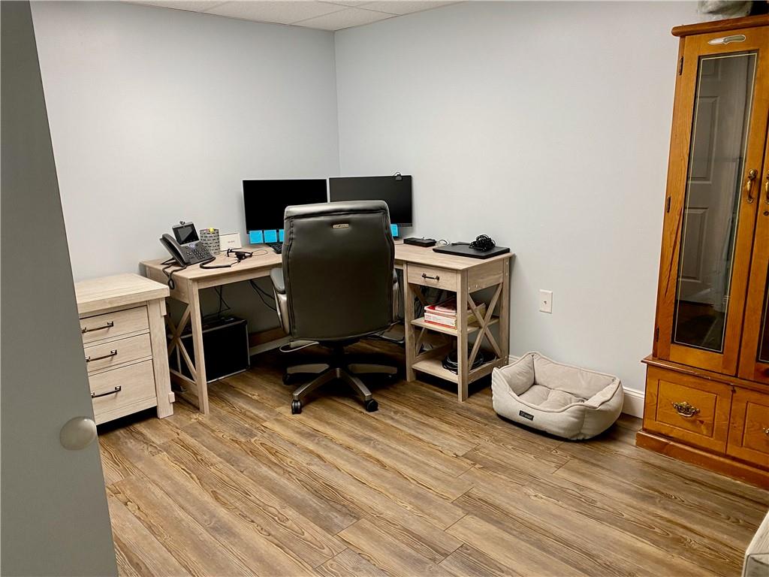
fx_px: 578
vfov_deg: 53.1
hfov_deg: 67.3
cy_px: 288
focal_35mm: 26
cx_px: 384
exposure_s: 1/60
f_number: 1.8
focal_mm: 4.25
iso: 100
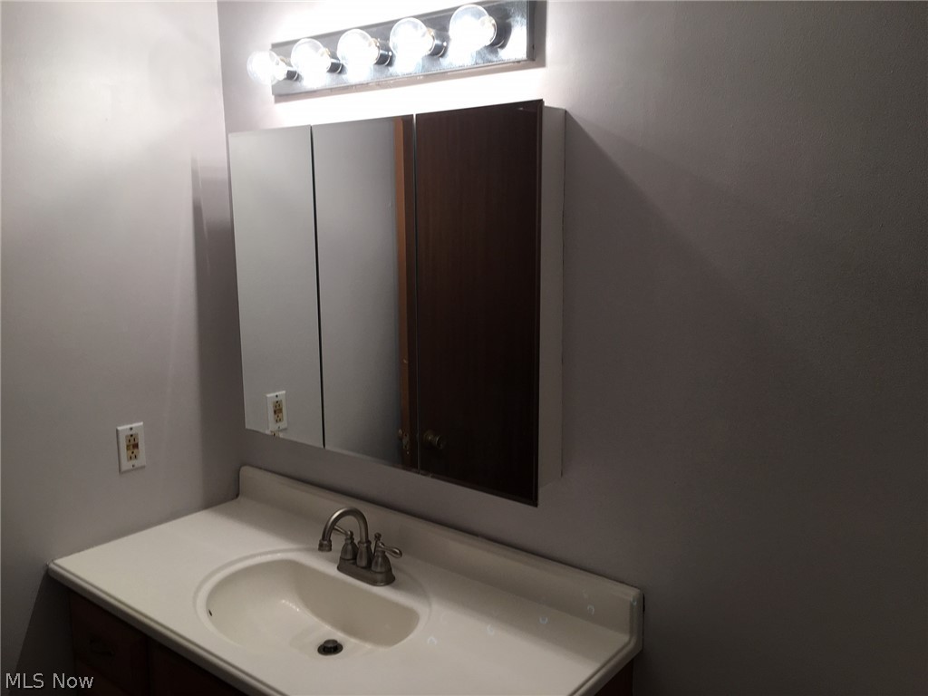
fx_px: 777
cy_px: 348
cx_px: 464
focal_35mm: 29
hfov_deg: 61.7
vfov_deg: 48.2
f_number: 2.2
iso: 32
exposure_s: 1/60
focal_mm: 4.15
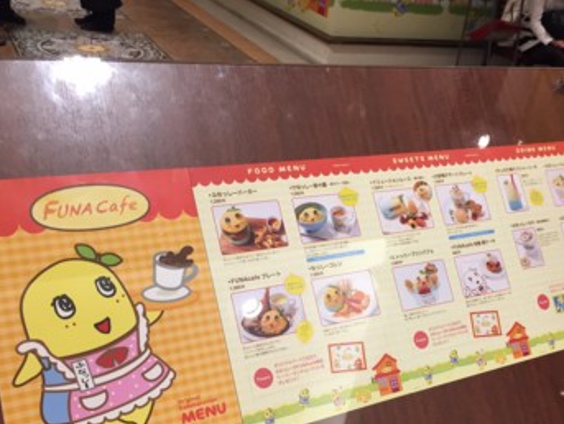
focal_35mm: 38
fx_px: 620
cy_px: 276
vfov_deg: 37.5
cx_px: 331
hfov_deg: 48.7
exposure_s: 1/30
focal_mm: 4.15
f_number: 2.2
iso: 40
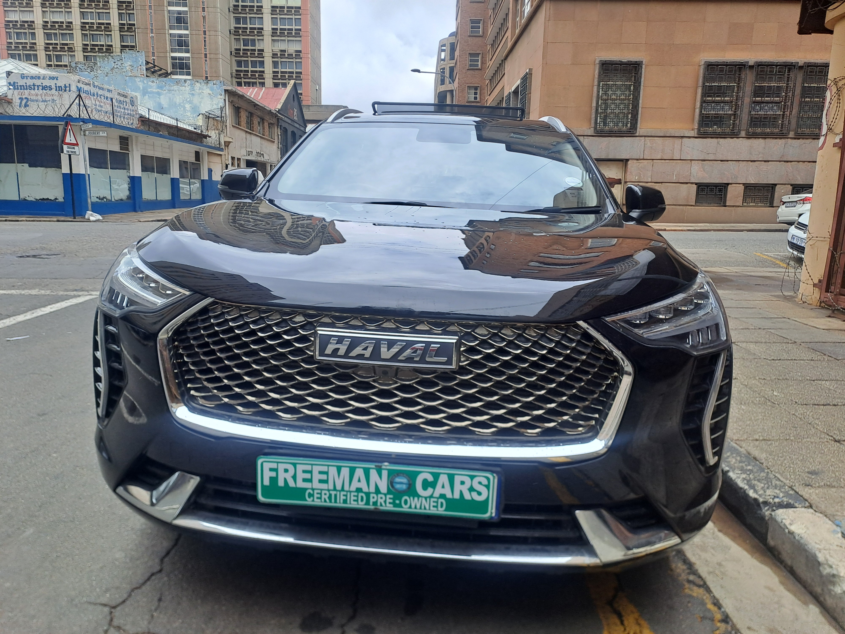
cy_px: 317
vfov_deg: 54.9
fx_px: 610
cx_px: 422
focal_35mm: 25
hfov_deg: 69.4
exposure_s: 1/772
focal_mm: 4.65
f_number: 1.8
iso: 32
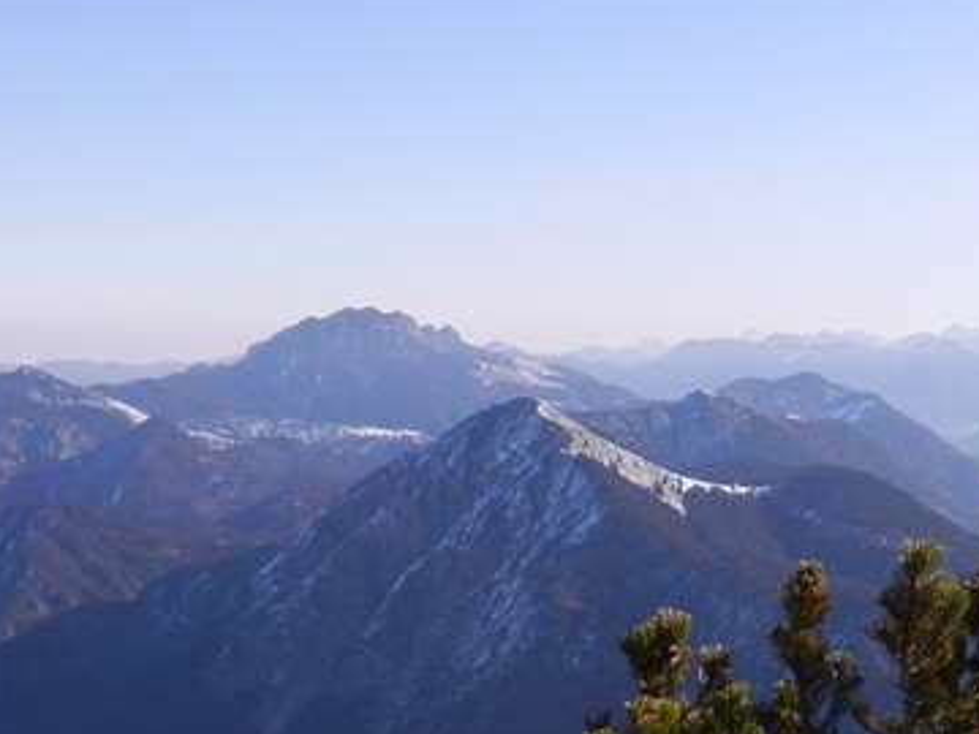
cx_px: 712
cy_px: 549
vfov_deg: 18.3
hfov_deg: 24.2
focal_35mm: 80
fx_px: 2263
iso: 160
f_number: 4.2
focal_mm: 8.2
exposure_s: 1/1250
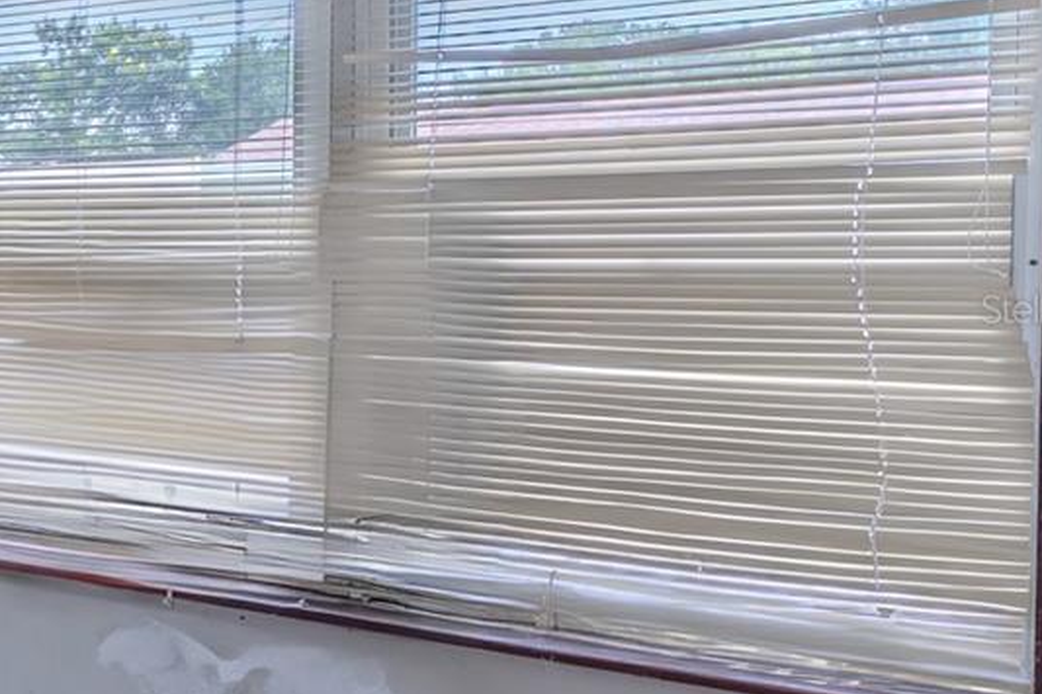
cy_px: 309
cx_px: -409
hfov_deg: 29.0
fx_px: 1476
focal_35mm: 51
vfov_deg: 26.5
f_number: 8
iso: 100
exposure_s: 1/40
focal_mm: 17
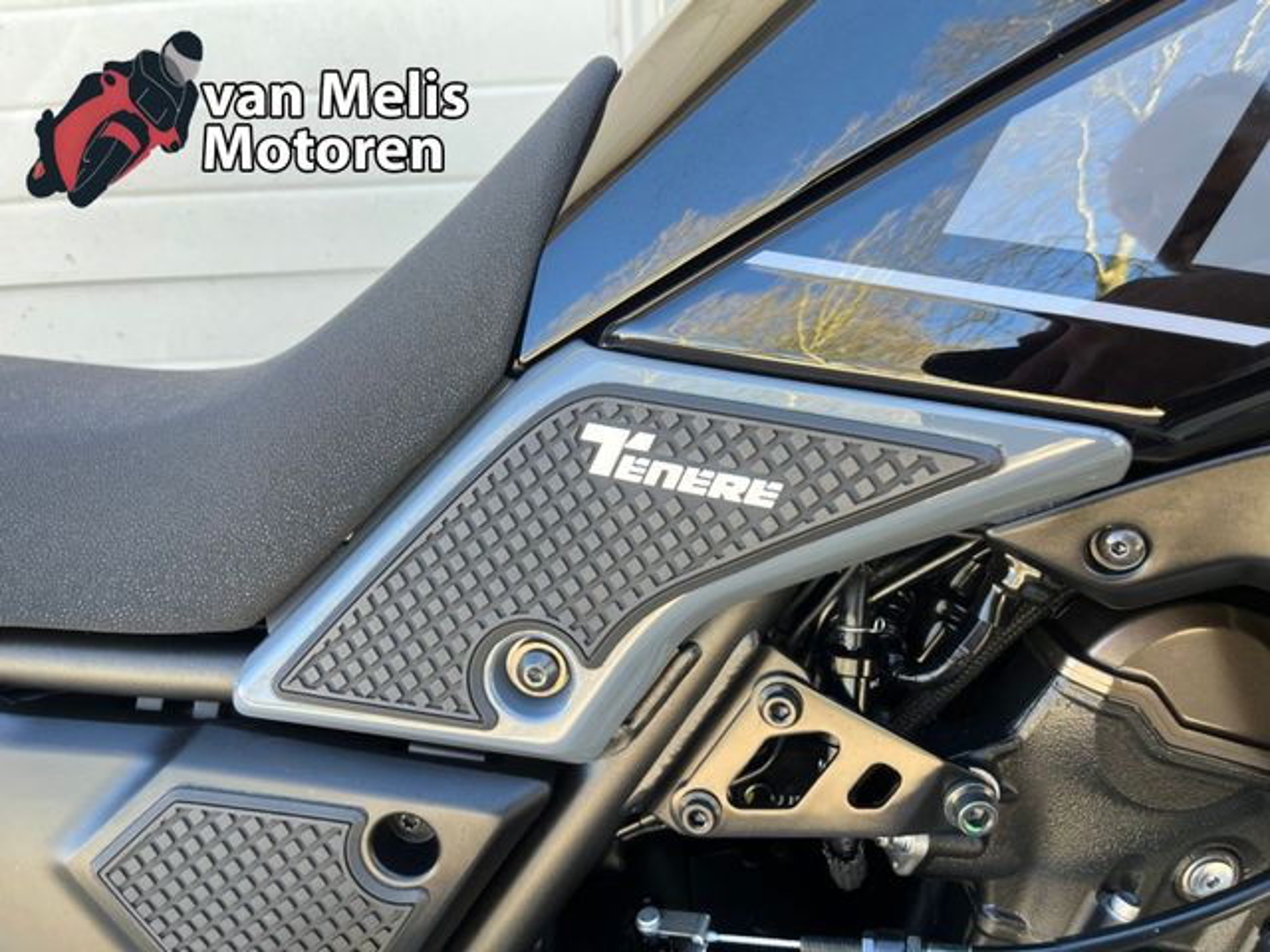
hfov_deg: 67.3
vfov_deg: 53.1
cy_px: 476
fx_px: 954
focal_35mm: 26
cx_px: 635
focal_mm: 5.1
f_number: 1.6
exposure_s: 1/121
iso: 50
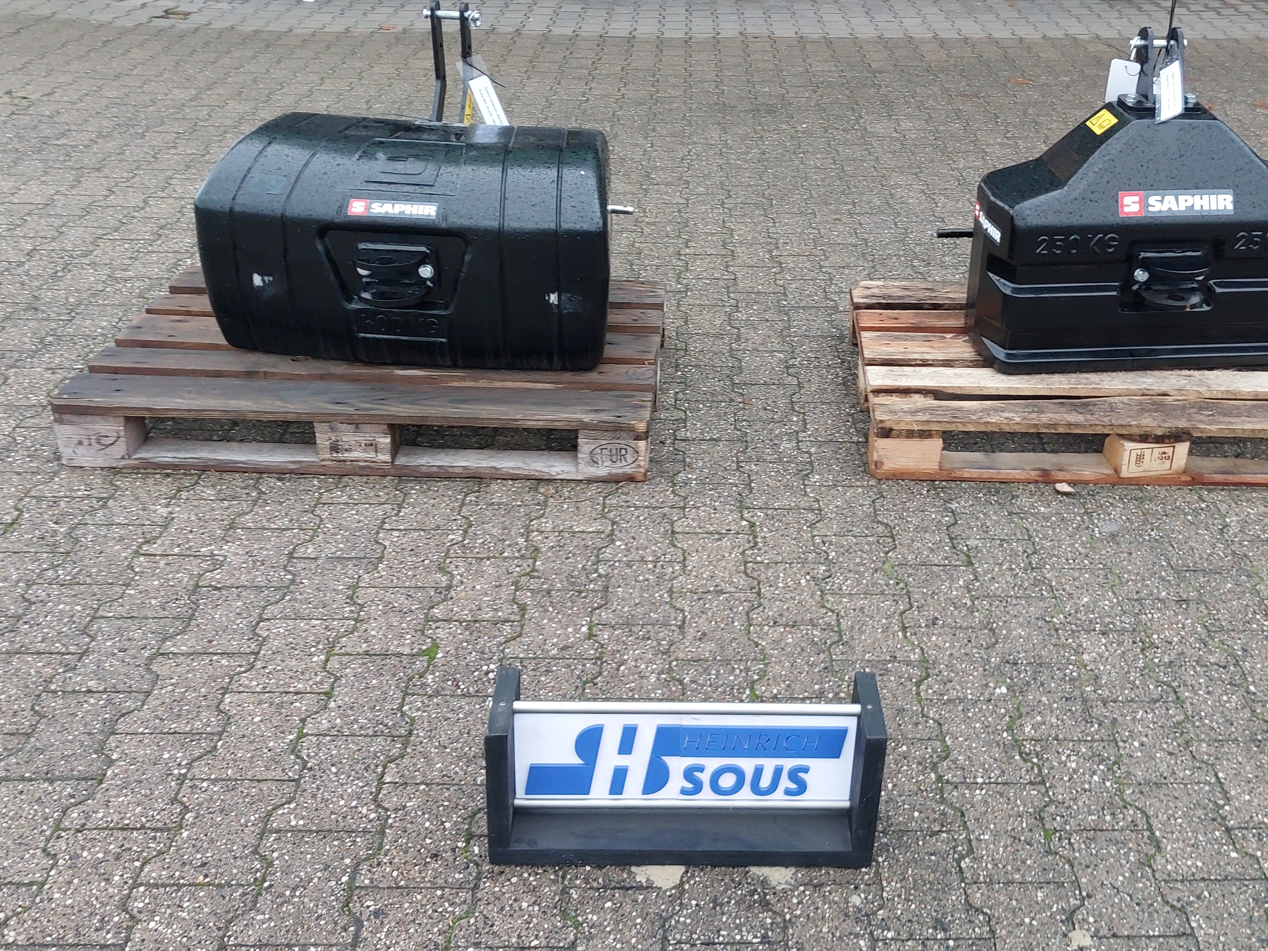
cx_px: 779
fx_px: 1355
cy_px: 416
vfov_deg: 38.6
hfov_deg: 49.7
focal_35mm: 37
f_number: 1.8
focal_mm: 4
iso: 64
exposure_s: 1/50
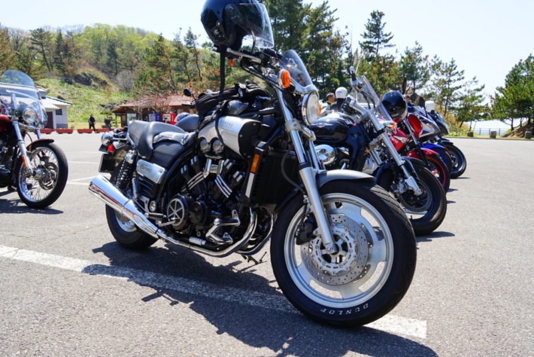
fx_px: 401
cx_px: 267
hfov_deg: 67.4
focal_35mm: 27
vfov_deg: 48.0
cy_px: 178
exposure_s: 1/100
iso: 100
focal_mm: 18
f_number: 9
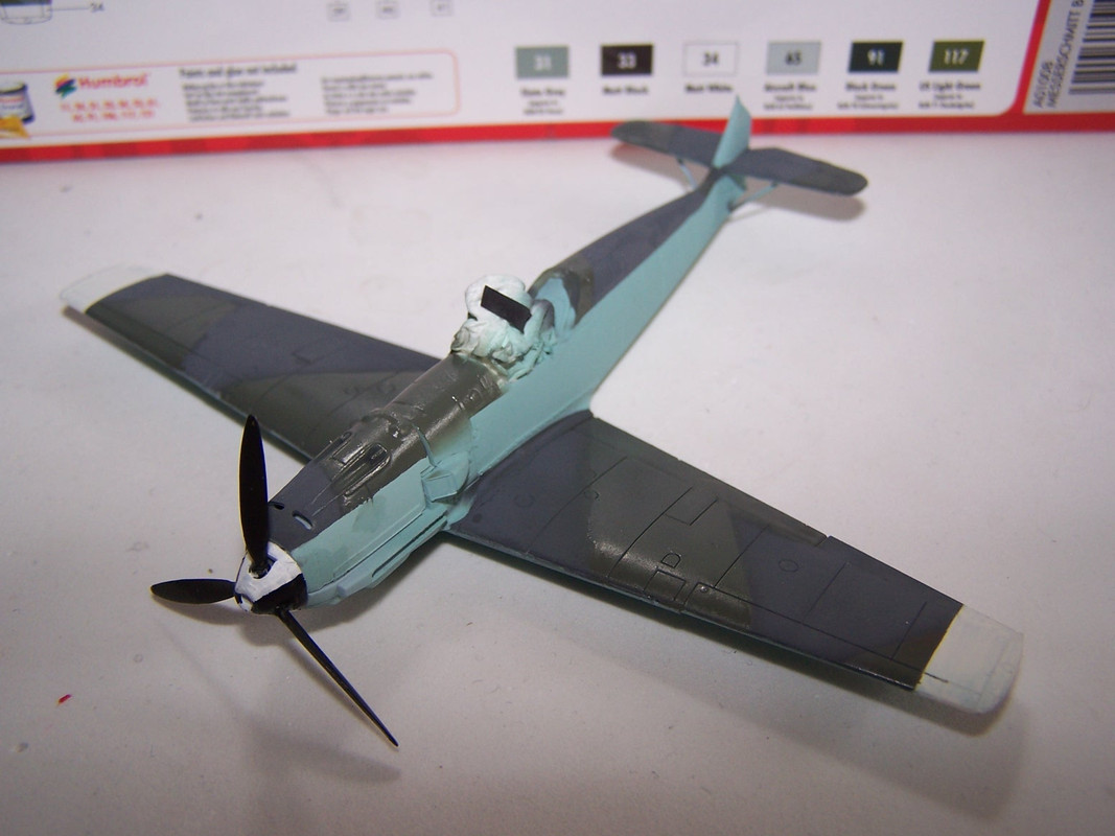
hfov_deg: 49.0
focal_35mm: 38
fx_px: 1224
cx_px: 558
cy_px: 418
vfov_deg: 37.7
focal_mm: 6.3
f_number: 2.8
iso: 80
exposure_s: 1/60
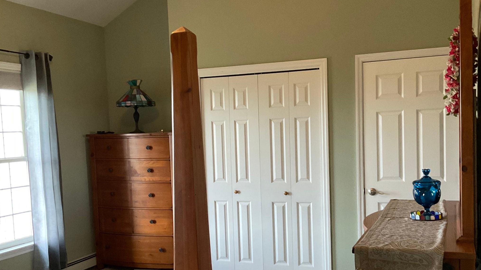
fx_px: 408
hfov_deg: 61.0
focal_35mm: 32
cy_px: 169
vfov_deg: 36.5
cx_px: 239
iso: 200
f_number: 1.8
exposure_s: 1/60
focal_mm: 3
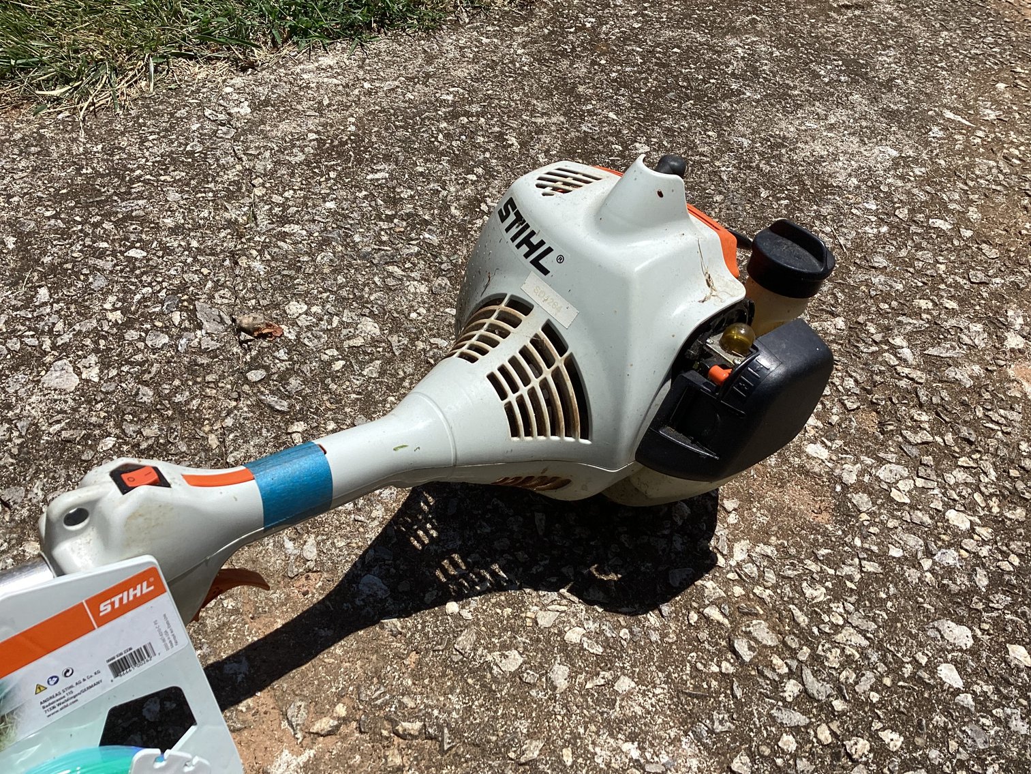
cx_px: 516
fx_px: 923
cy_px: 387
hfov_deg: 58.3
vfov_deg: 45.4
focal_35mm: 31
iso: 25
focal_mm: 3.3
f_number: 2.4
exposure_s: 1/1812
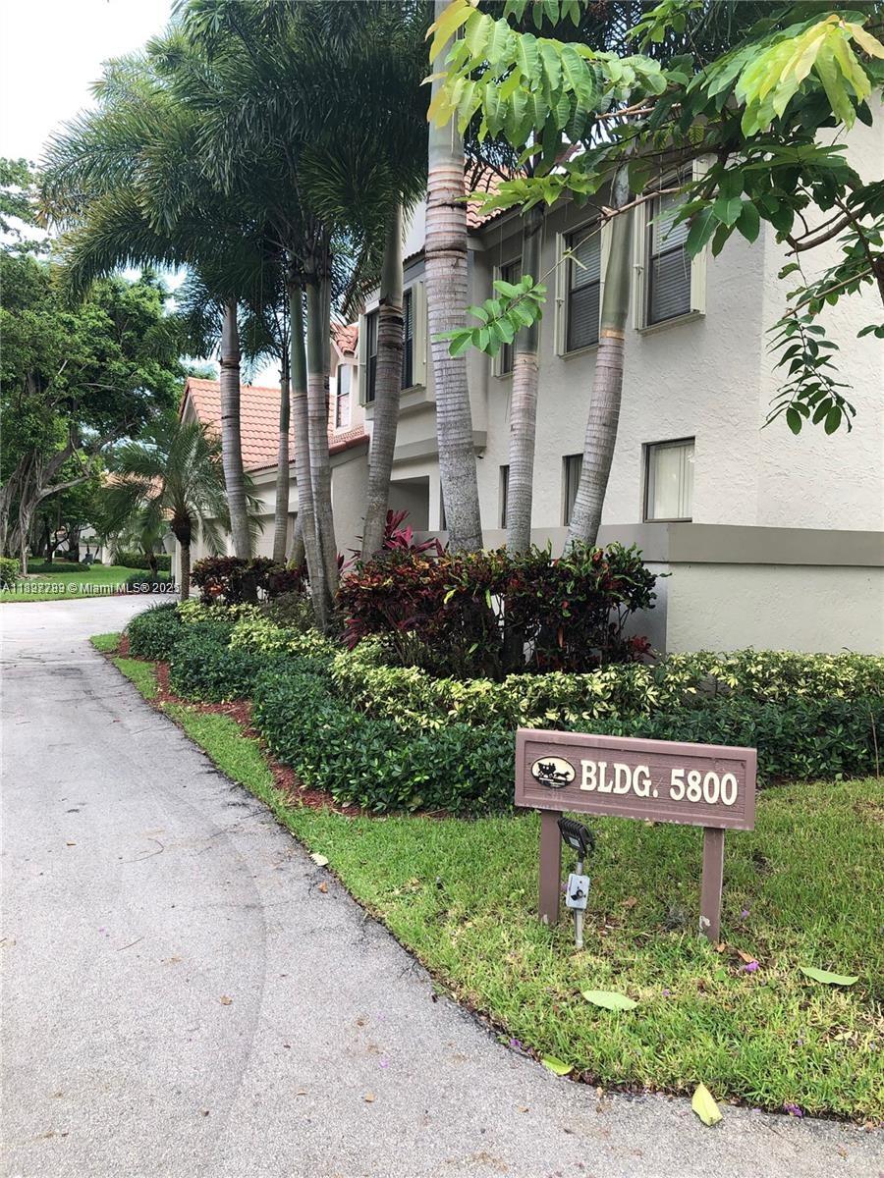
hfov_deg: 49.7
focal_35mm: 28
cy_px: 589
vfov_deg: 63.4
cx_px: 442
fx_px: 953
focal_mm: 3.99
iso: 20
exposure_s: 1/340
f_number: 1.8
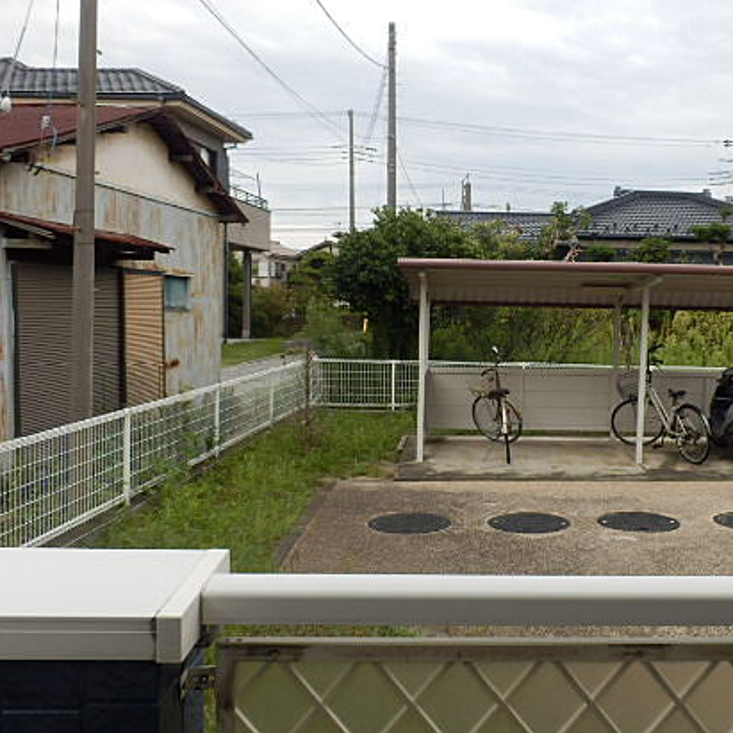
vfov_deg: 49.7
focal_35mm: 33
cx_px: 494
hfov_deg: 48.8
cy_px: 364
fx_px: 791
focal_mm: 4.2
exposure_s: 1/100
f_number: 3
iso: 80
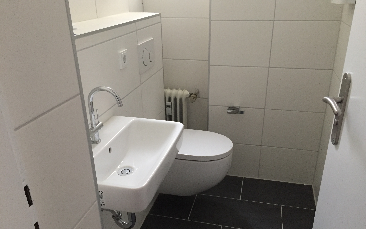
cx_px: 183
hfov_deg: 61.2
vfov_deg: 40.5
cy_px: 131
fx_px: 309
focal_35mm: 31
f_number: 2.2
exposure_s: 1/33
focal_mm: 4.15
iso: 250
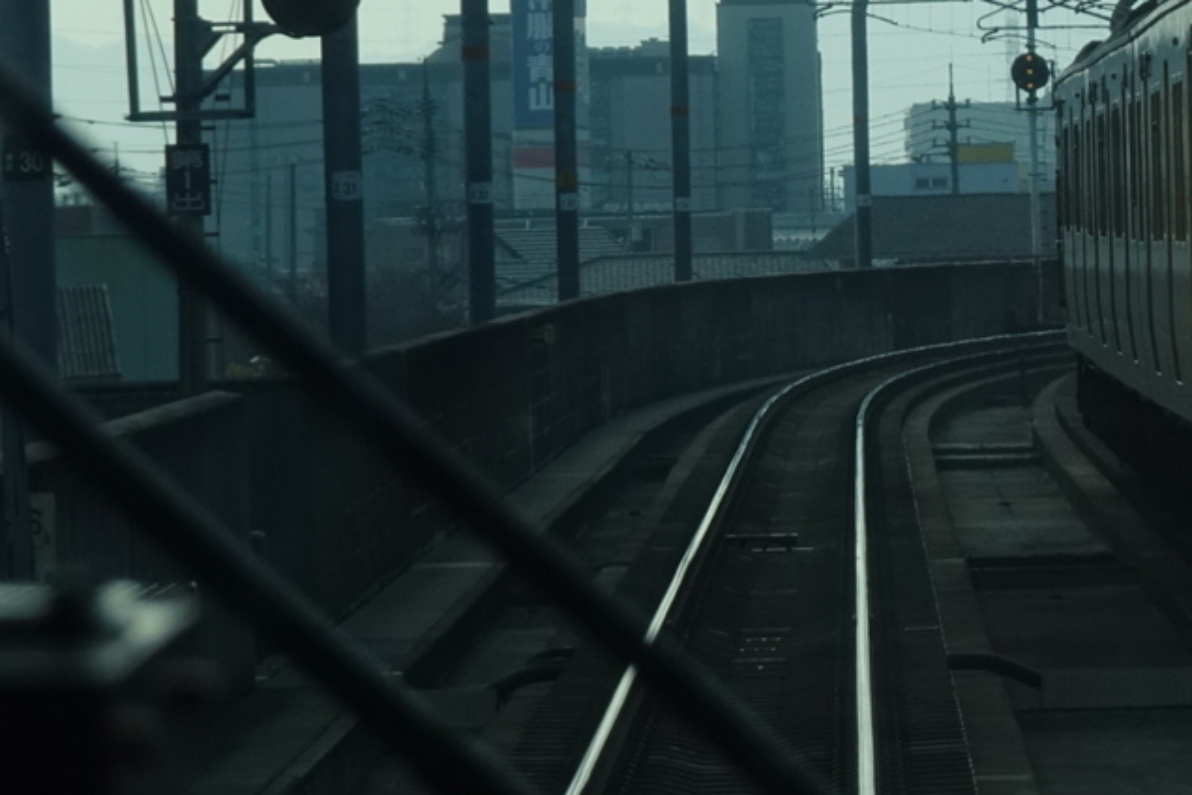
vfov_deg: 3.0
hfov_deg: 4.5
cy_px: 62
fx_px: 15064
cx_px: 1100
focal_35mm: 455
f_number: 6.3
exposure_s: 1/500
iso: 80
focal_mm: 37.51
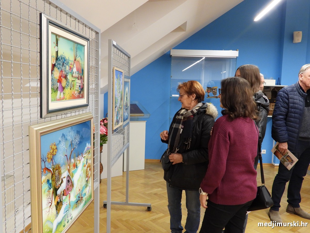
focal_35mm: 30
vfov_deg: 46.8
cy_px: 116
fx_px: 269
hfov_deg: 60.0
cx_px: 155
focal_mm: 5.4
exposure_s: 1/25
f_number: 3.2
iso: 400
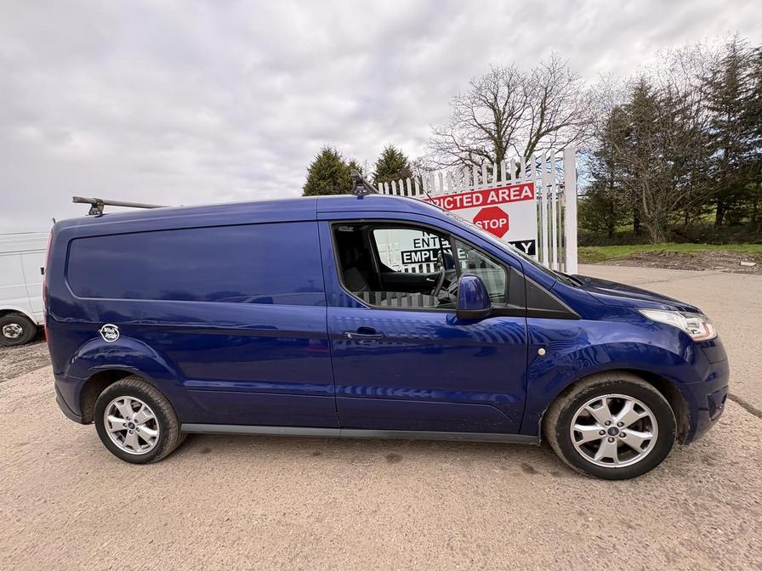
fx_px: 308
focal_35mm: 14
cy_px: 286
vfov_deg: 85.7
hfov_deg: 102.1
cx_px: 381
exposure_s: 1/291
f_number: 2.2
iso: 50
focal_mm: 2.22
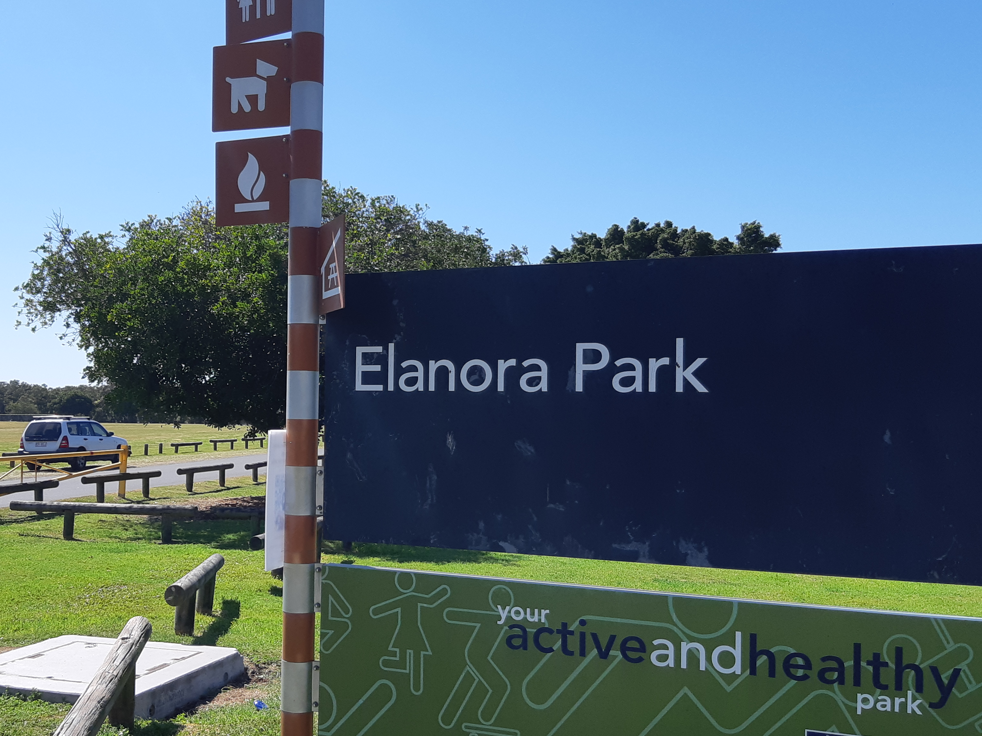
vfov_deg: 36.8
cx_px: 331
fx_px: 1106
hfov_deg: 47.1
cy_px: 404
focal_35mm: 39
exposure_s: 1/2024
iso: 40
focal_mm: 3.93
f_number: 1.7
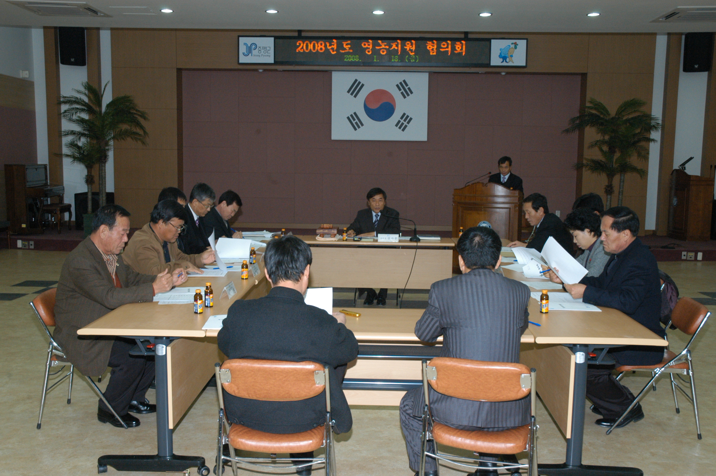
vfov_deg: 32.9
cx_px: 358
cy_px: 238
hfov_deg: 48.0
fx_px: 805
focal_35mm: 40
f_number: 7.1
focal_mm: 27
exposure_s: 1/60
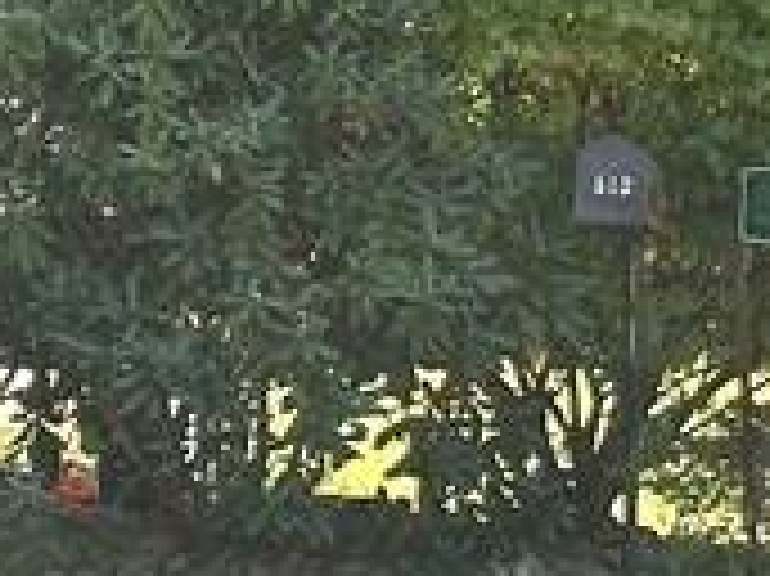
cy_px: -310
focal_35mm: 287
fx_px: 6380
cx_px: -99
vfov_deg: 5.1
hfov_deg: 6.9
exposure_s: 1/460
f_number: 1.78
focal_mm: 6.86
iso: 64
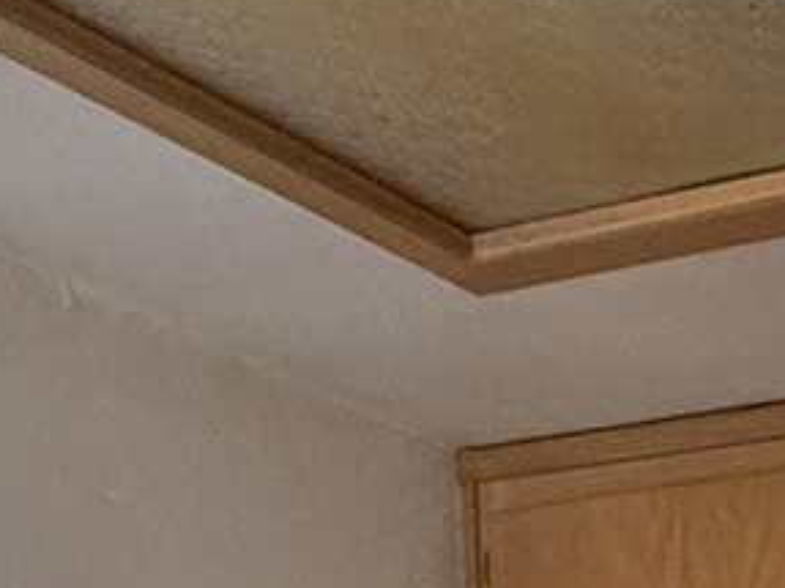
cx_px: 1778
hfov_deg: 14.5
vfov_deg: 11.6
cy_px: 1493
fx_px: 2267
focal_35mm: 100
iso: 250
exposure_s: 1/120
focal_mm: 2.22
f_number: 2.2
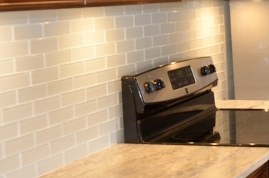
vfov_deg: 15.6
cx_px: 403
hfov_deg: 20.3
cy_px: 3
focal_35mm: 86
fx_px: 642
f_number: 2.8
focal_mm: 14
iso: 400
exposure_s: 1/60
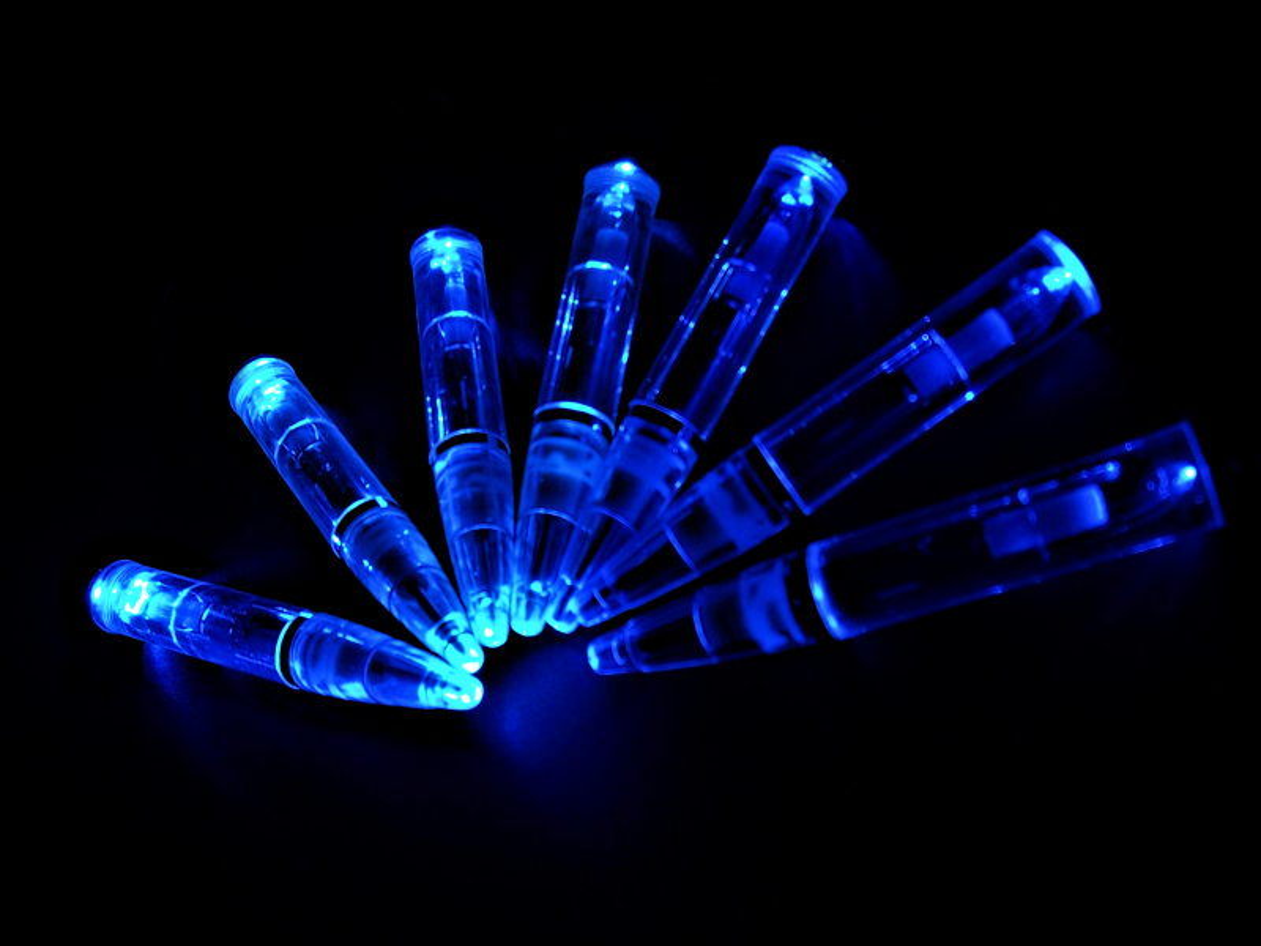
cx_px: 630
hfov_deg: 54.0
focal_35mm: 34
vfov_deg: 41.8
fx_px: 1239
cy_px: 473
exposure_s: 1/60
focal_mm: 5.6
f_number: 2.7
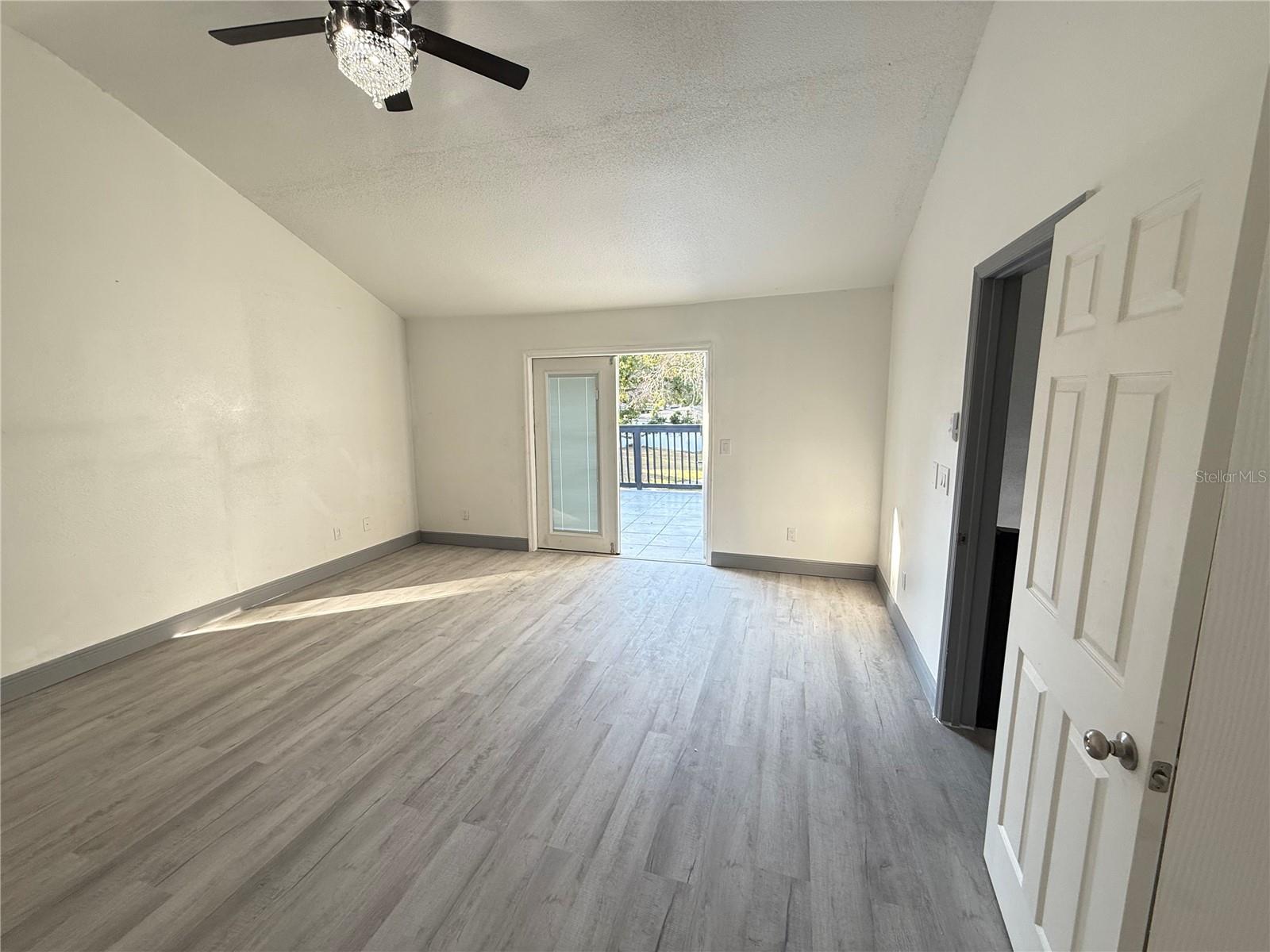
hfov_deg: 102.1
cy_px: 476
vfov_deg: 85.7
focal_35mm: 14
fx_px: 514
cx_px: 635
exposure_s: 1/99
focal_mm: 2.22
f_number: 2.2
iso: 100
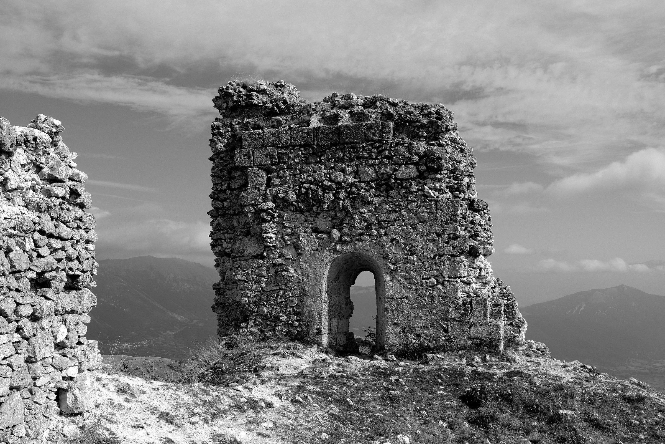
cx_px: 332
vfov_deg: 33.4
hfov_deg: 48.5
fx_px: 739
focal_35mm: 40
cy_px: 222
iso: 200
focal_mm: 26.9
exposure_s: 1/125
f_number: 16
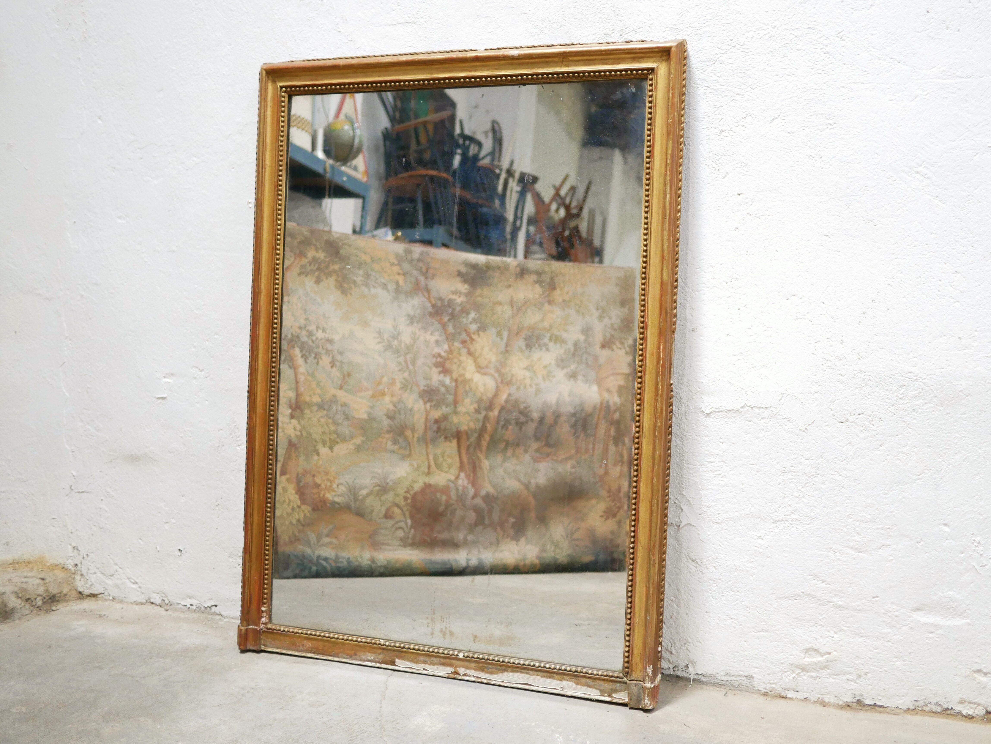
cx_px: 496
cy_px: 372
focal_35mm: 40
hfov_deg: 46.8
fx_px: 1146
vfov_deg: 36.0
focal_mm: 20
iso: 800
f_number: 1.7
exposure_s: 1/60
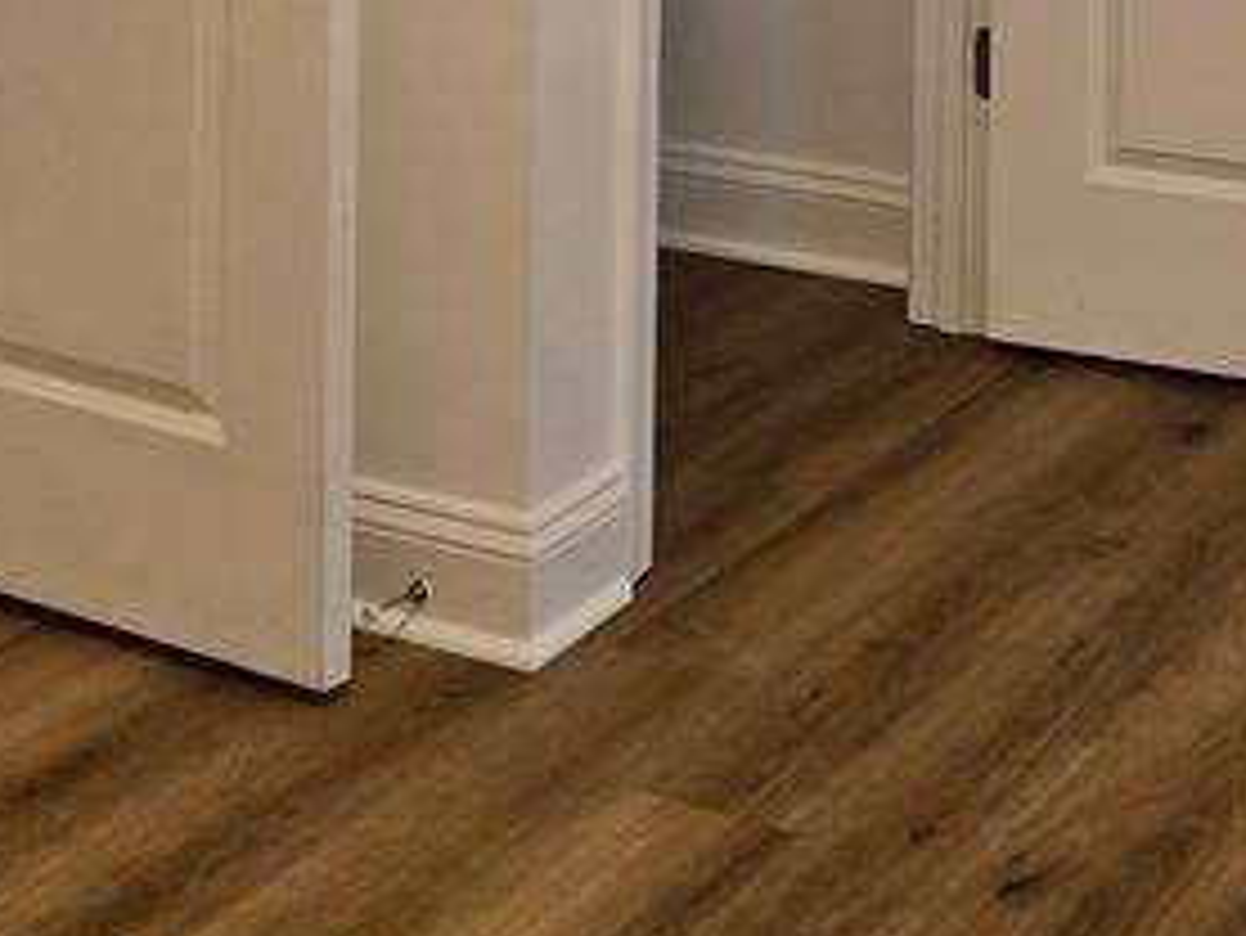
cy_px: -662
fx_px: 3061
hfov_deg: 22.1
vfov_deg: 15.4
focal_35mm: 85
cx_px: 1264
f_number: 1.8
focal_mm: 5.4
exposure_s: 1/120
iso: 125
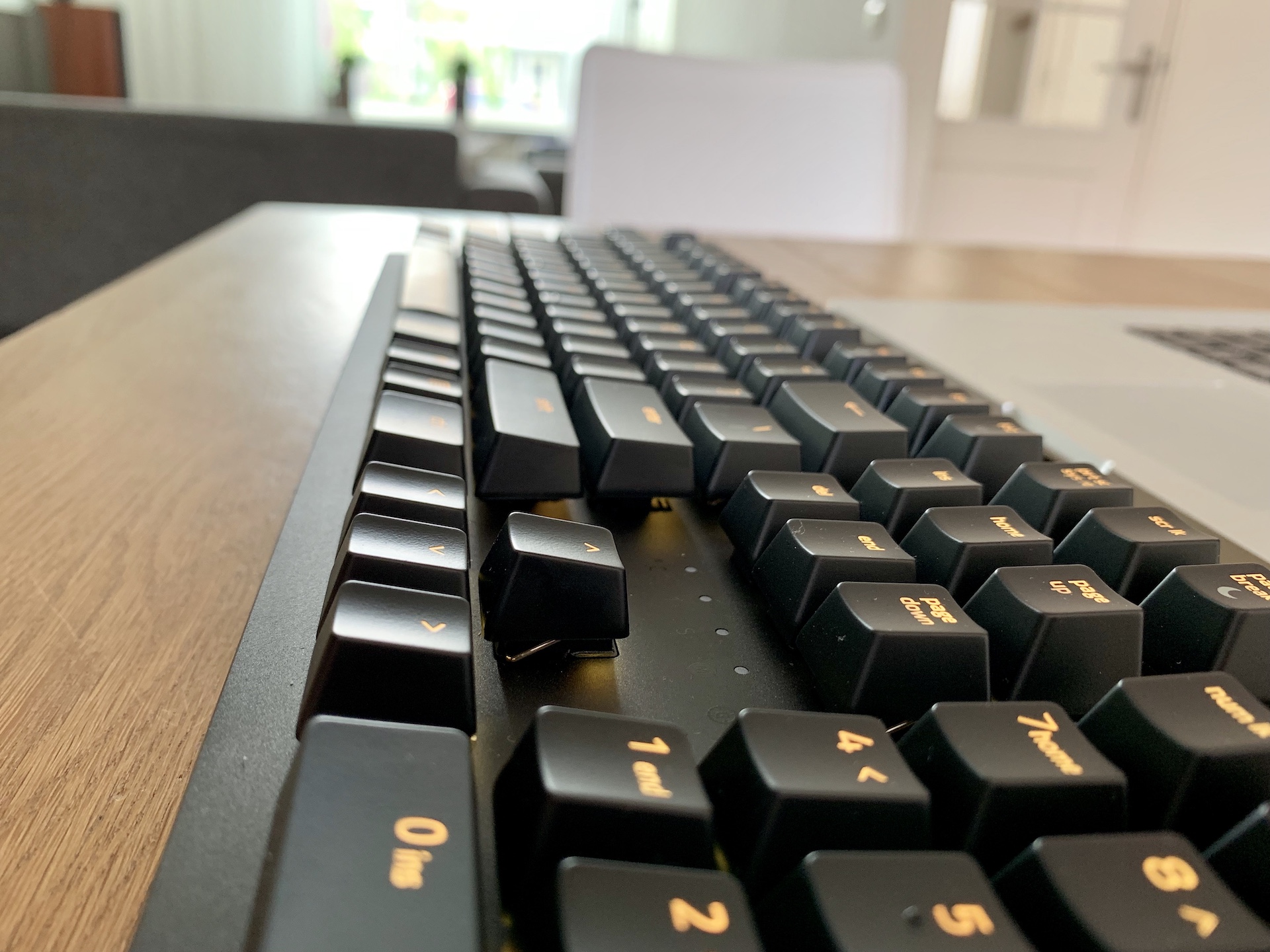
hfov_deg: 67.3
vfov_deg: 53.1
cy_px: 476
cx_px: 635
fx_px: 954
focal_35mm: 26
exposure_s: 1/57
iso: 100
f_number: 1.8
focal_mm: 4.25
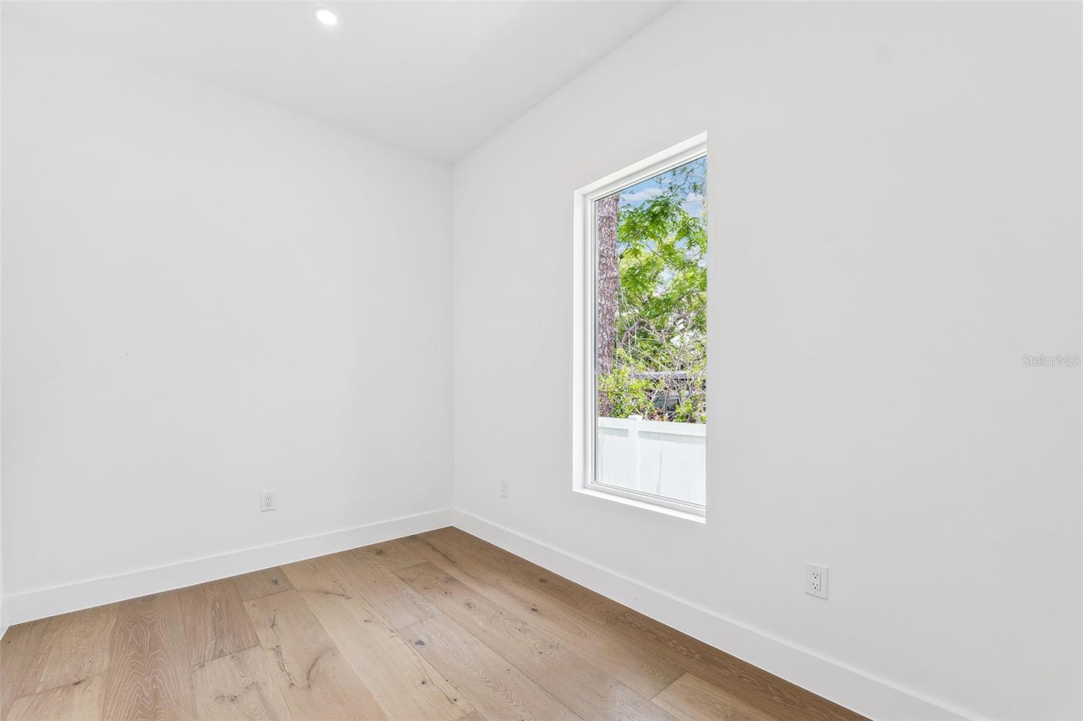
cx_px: 542
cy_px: 360
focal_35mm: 14
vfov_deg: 81.2
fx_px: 421
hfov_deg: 104.3
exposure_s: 1/20
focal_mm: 14
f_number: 8
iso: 100
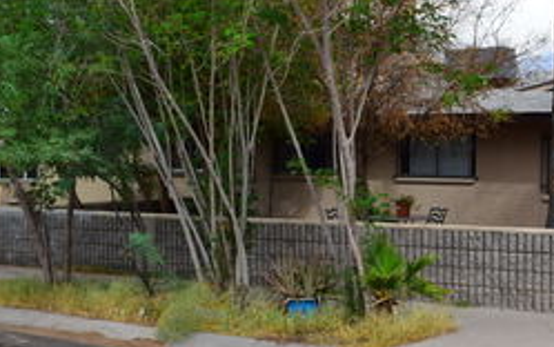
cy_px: 211
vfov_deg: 24.4
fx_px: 801
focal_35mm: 53
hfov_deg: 35.6
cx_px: 514
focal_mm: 18
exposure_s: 1/200
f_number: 7.1
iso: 100
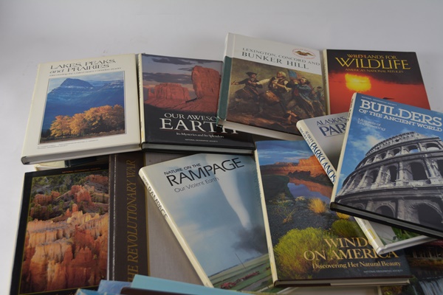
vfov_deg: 34.2
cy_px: 148
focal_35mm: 39
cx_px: 222
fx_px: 480
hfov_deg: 49.6
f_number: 5
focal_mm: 26
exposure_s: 1/100
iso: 400
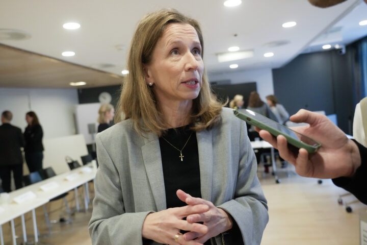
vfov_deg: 41.1
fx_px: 326
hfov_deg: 58.7
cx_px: 184
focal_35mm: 32
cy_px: 122
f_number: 4.5
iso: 5000
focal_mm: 32
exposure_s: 1/160
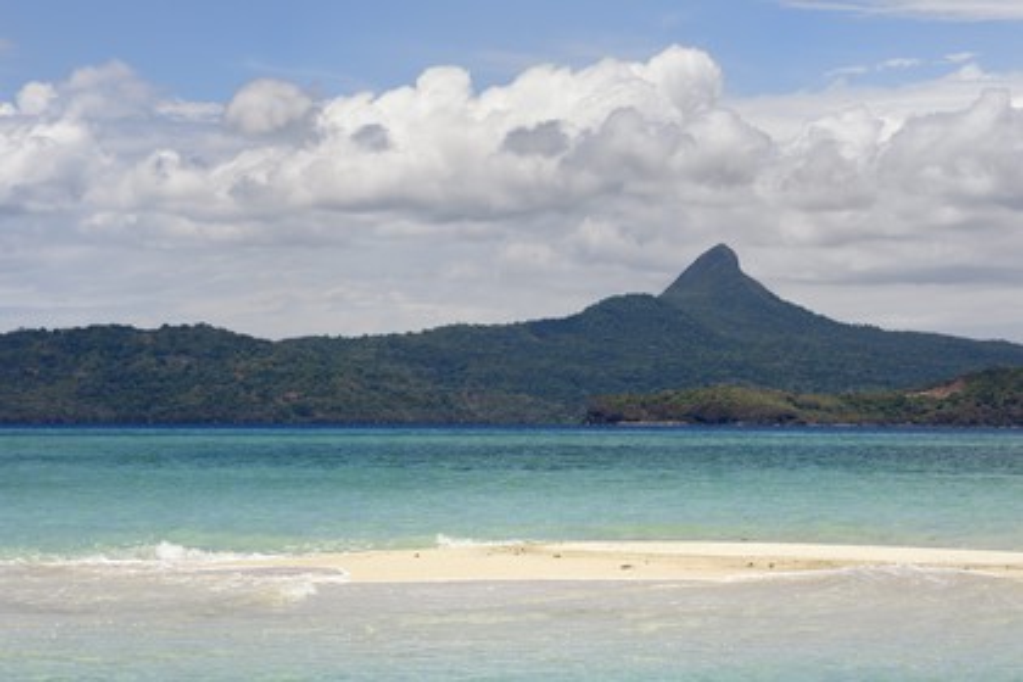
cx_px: 512
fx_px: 3694
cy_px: 341
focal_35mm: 130
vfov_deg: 10.5
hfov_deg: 15.8
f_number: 14
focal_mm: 130
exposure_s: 1/320
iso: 200
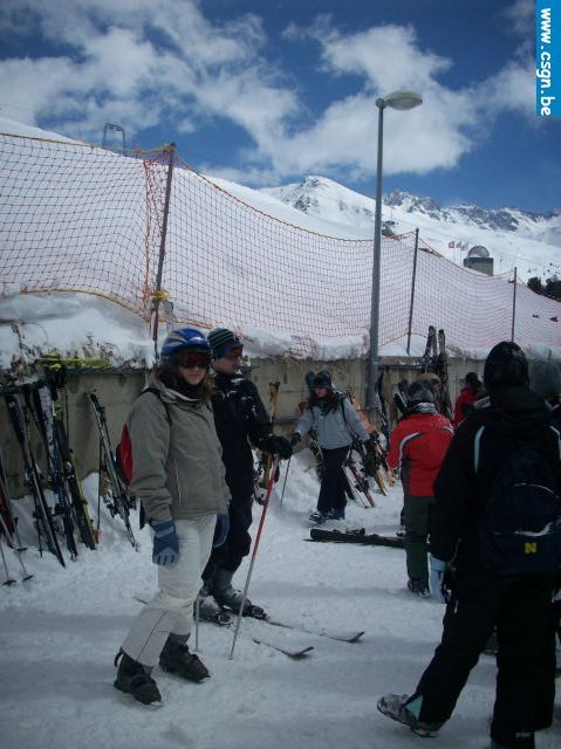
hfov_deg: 38.6
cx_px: 280
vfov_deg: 50.2
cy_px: 374
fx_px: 801
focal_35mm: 37
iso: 80
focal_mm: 6.2
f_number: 5.6
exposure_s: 1/1274
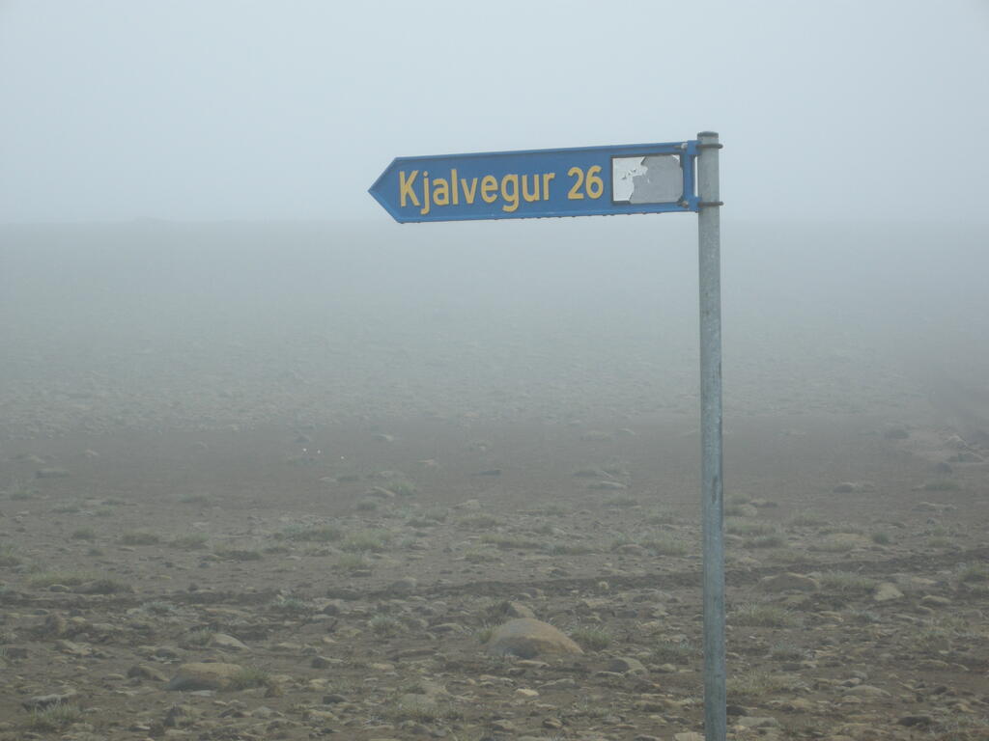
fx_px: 3514
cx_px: 494
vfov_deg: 12.0
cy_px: 370
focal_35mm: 123
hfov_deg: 16.0
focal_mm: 26.3
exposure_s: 1/174
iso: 100
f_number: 5.3
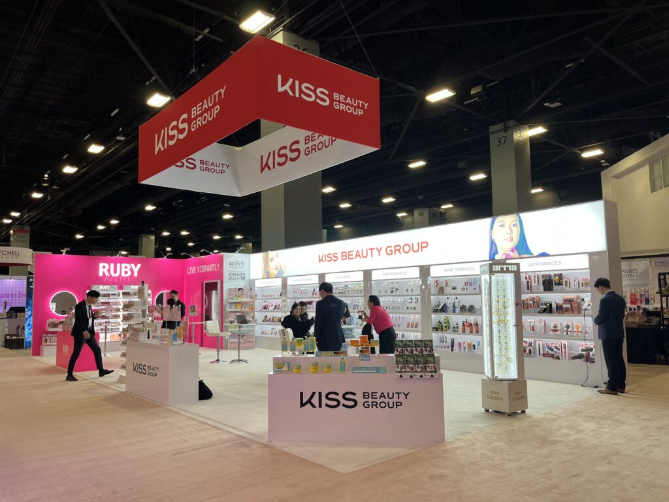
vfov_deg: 53.1
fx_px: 502
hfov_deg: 67.3
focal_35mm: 26
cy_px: 251
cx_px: 334
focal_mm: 5.1
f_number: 1.6
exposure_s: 1/97
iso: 50
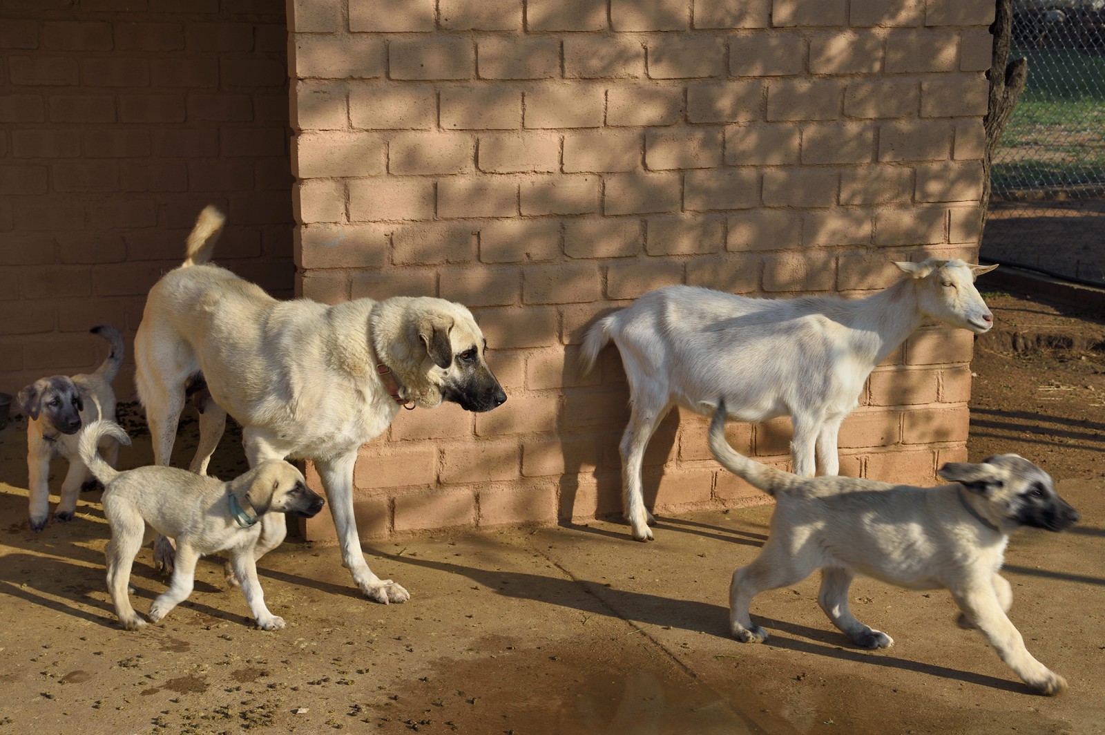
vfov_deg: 23.3
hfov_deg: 34.5
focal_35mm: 58
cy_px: 368
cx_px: 552
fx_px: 1779
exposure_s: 1/250
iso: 200
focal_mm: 58
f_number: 10
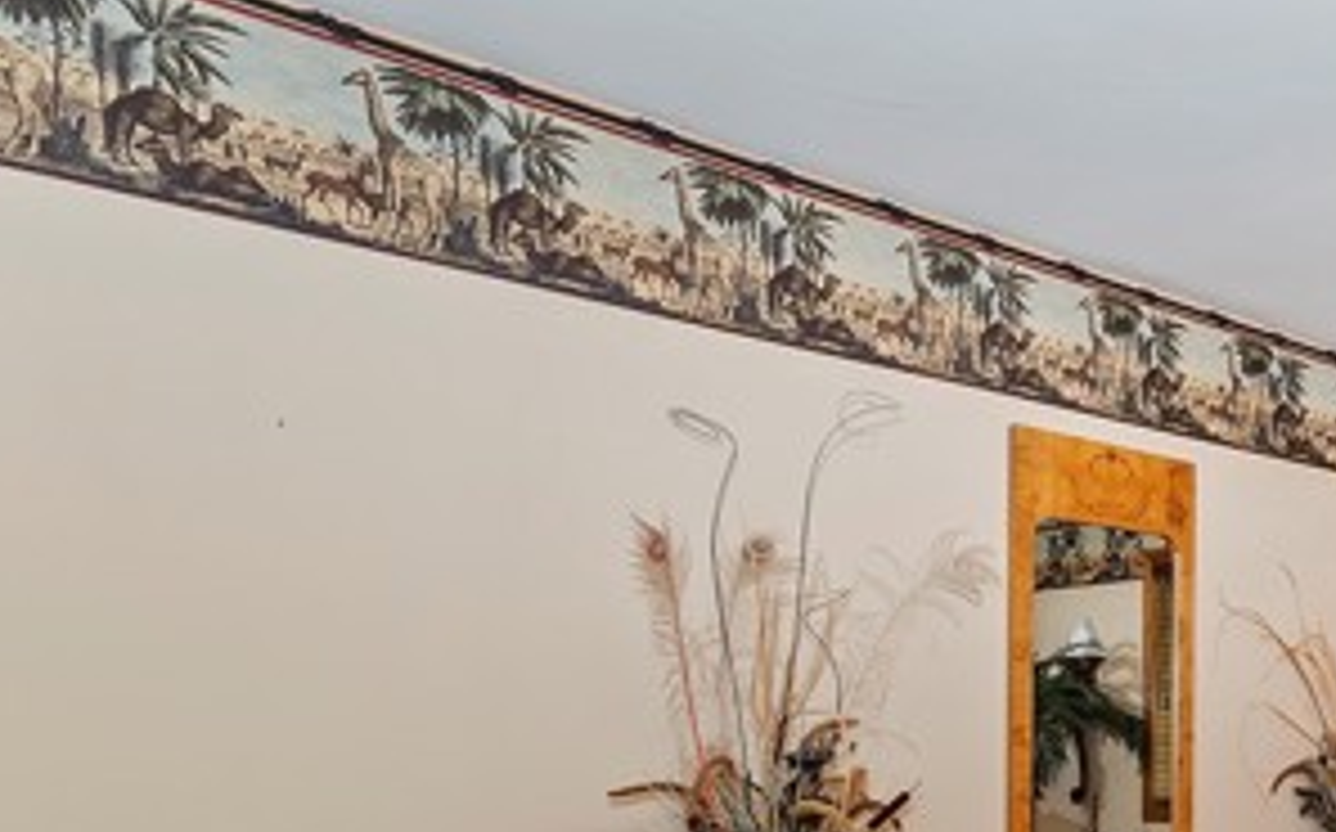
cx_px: 1399
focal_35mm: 33
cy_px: 740
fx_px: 1200
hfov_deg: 46.4
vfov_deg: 36.0
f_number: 8
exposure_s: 1/30
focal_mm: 10
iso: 400
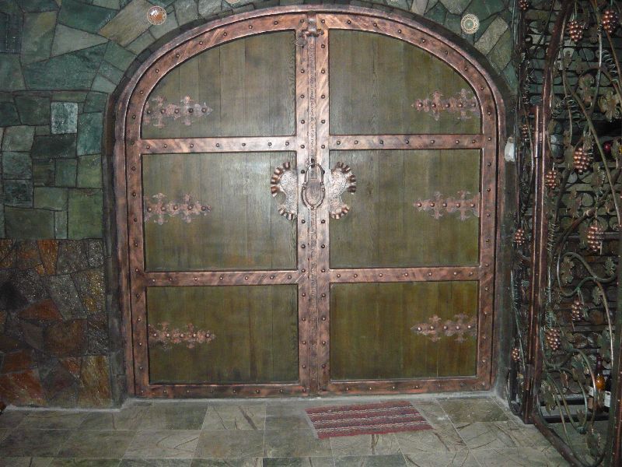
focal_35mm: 33
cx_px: 311
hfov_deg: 55.4
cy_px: 234
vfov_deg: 42.9
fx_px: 593
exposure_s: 1/30
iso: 400
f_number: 2.8
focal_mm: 5.5
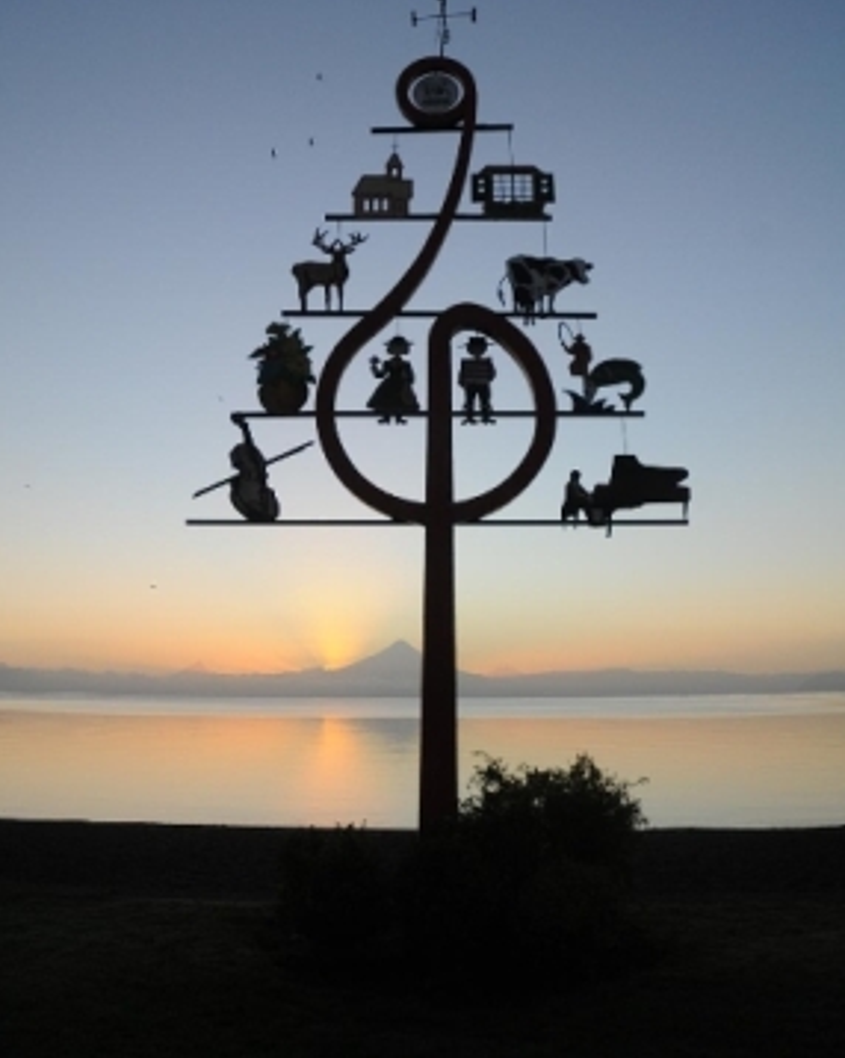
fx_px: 970
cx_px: 418
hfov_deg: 47.1
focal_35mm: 31
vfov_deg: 56.9
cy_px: 437
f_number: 5
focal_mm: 18
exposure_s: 1/800
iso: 640
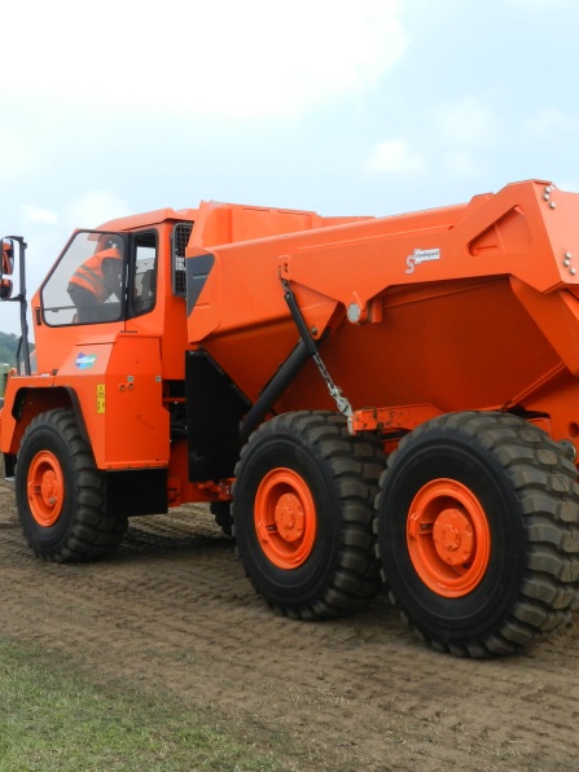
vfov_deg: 37.5
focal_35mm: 51
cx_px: 411
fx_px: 1137
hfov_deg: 28.3
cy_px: 387
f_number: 4
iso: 160
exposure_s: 1/640
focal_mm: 6.9
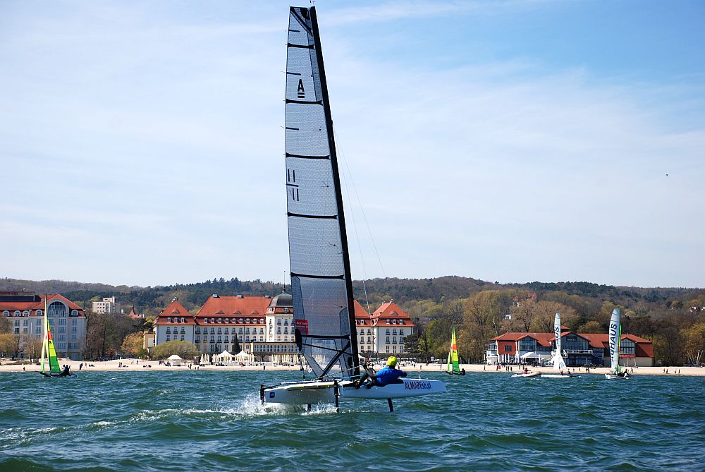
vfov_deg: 14.7
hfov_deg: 21.9
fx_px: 1823
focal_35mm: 93
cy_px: 236
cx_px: 352
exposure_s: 1/500
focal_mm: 62
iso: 100
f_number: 5.6
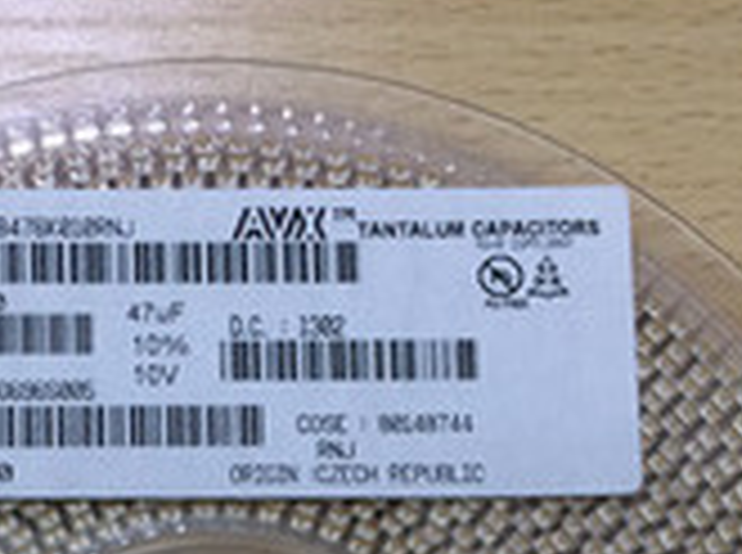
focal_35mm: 91
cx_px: 171
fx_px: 1946
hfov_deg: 21.4
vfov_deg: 15.1
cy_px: 811
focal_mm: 4.12
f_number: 2.2
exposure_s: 1/33
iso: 80
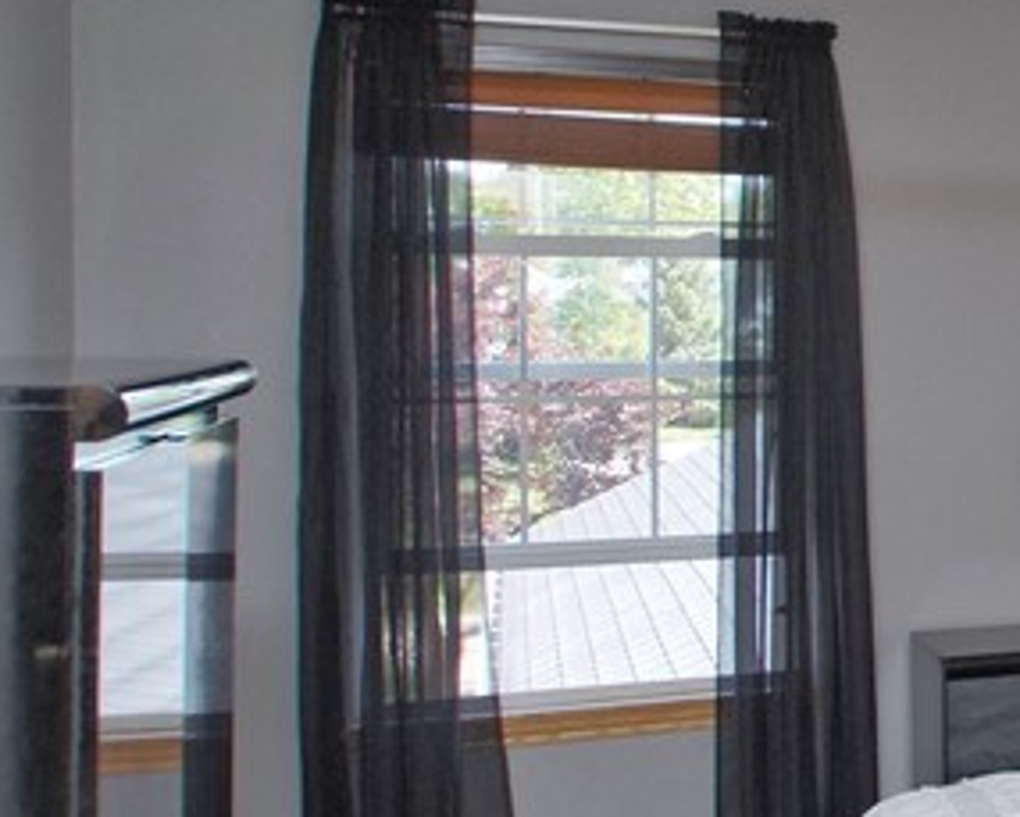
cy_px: 350
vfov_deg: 25.9
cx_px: 1676
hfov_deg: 23.1
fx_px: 1775
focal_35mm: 59
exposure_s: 1/160
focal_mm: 11
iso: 400
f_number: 4.5
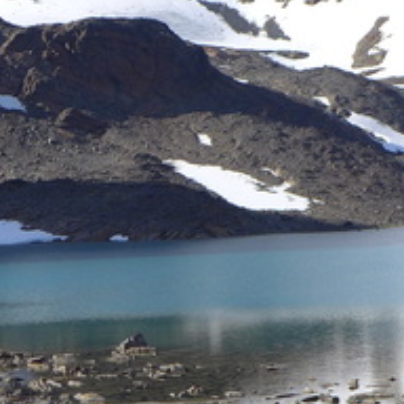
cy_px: 74
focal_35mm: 137
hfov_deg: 12.7
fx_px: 1809
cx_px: 70
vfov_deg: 12.7
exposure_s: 1/1600
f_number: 2.8
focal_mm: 8.4
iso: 80
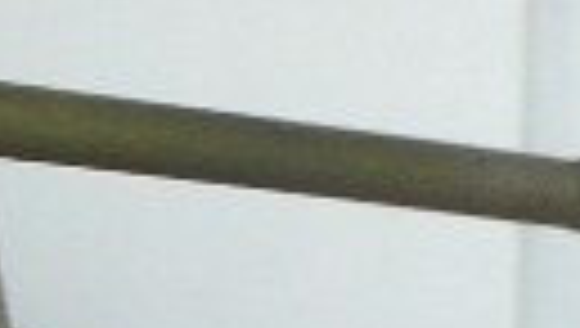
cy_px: 678
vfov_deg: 3.8
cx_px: -157
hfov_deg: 6.7
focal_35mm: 319
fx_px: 4913
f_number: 2.8
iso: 100
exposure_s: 1/40
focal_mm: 6.1
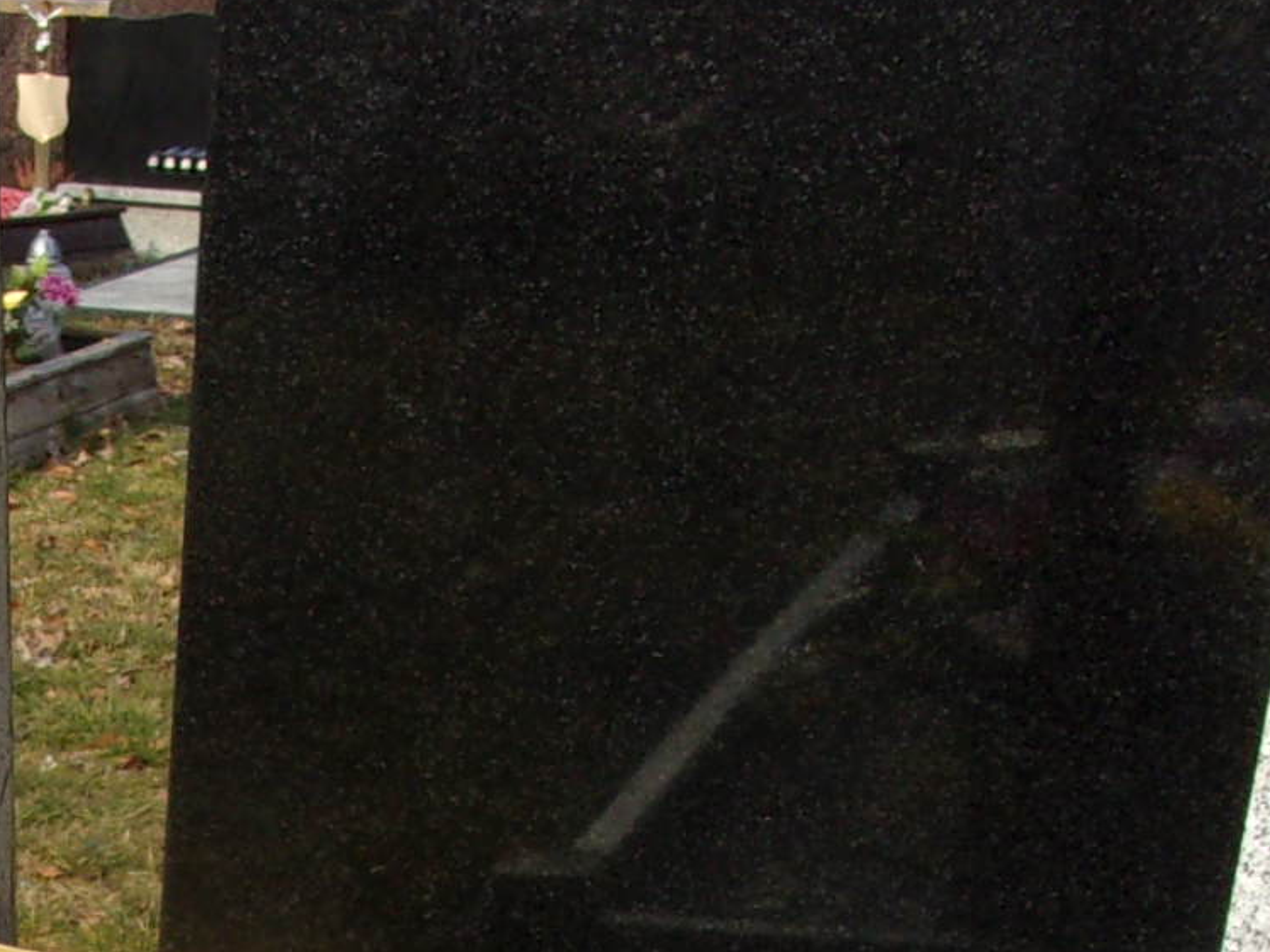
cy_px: 1546
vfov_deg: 14.0
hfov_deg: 19.3
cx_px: -170
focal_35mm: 97
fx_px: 3559
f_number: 10.8
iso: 80
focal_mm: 5.1
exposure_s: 1/58
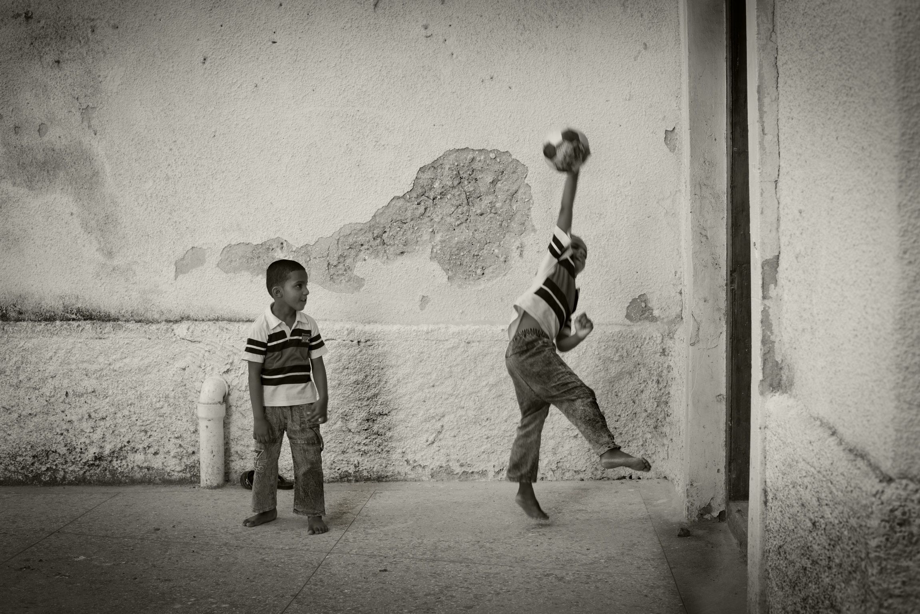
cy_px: 307
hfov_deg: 39.6
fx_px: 1278
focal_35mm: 50
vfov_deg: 27.0
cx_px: 460
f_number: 5
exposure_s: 1/160
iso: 200
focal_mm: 50
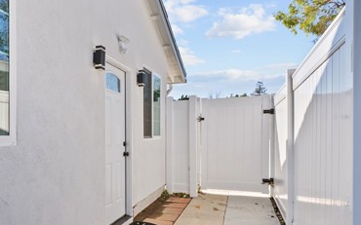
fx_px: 295
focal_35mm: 30
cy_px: 135
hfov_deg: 59.1
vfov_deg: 41.6
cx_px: 84
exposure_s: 1/125
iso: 250
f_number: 9
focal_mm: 17
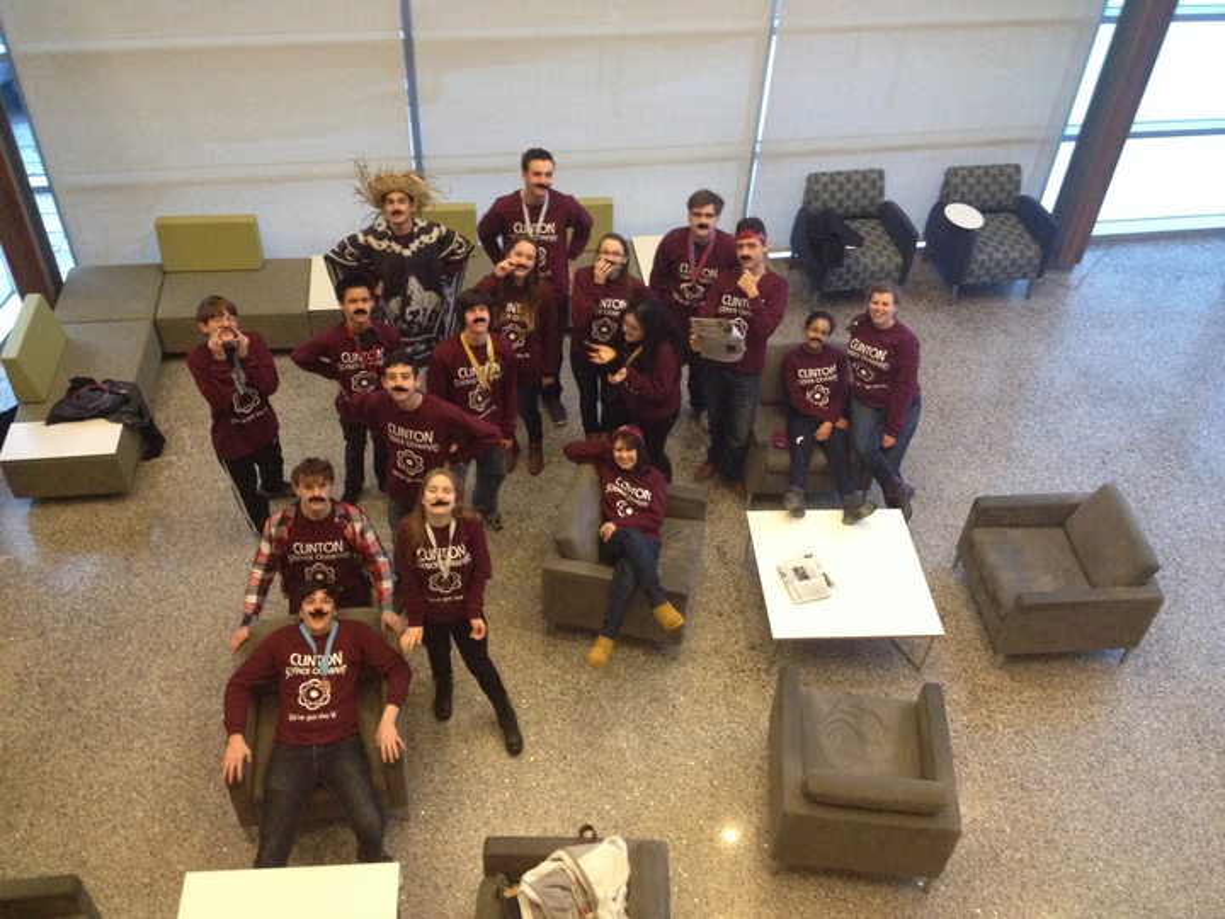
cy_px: 460
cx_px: 612
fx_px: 1239
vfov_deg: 40.7
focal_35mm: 35
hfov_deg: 52.6
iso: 400
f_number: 2.4
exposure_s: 1/20
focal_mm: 4.28
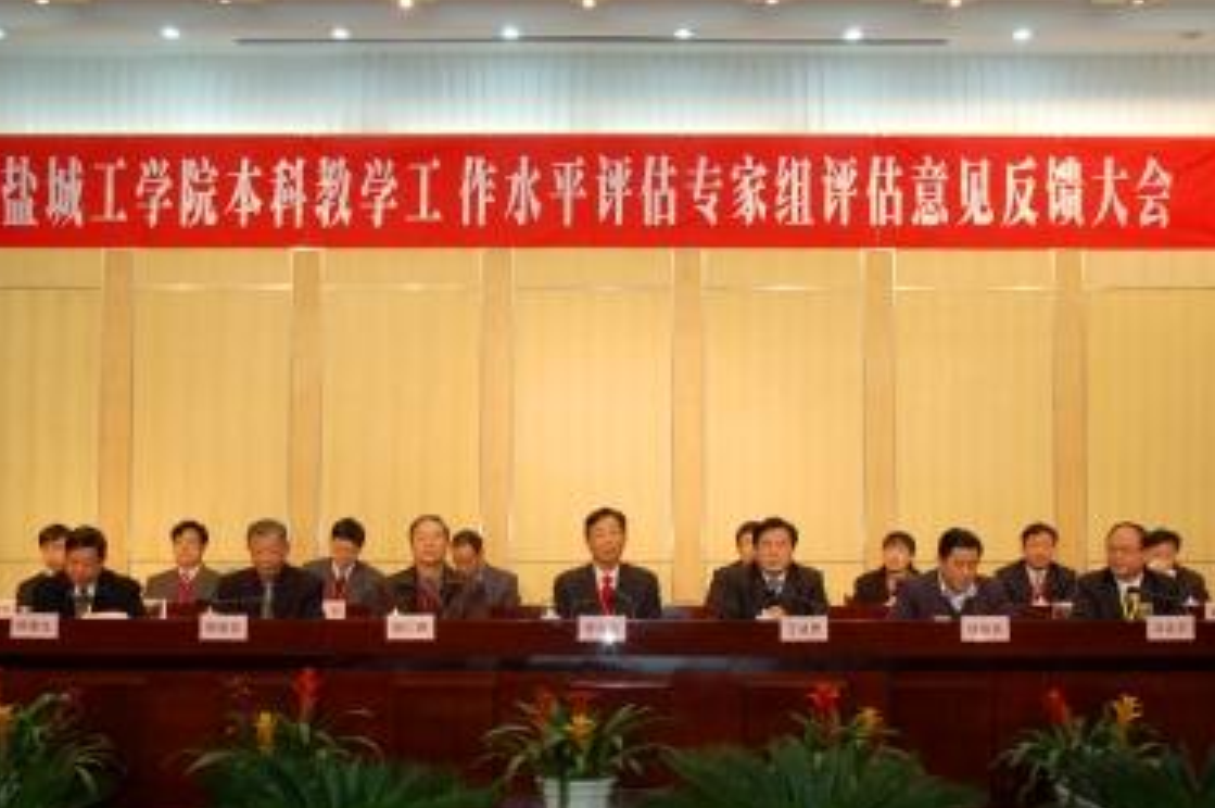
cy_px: 427
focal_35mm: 54
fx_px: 1821
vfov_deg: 25.0
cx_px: 596
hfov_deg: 36.9
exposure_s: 1/20
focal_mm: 30
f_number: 7.1
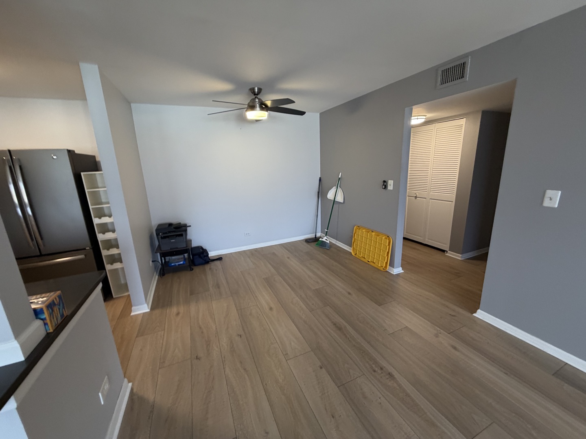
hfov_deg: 102.1
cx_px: 293
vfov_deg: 85.7
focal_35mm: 14
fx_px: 237
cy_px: 220
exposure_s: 1/60
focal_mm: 2.22
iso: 200
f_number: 2.2
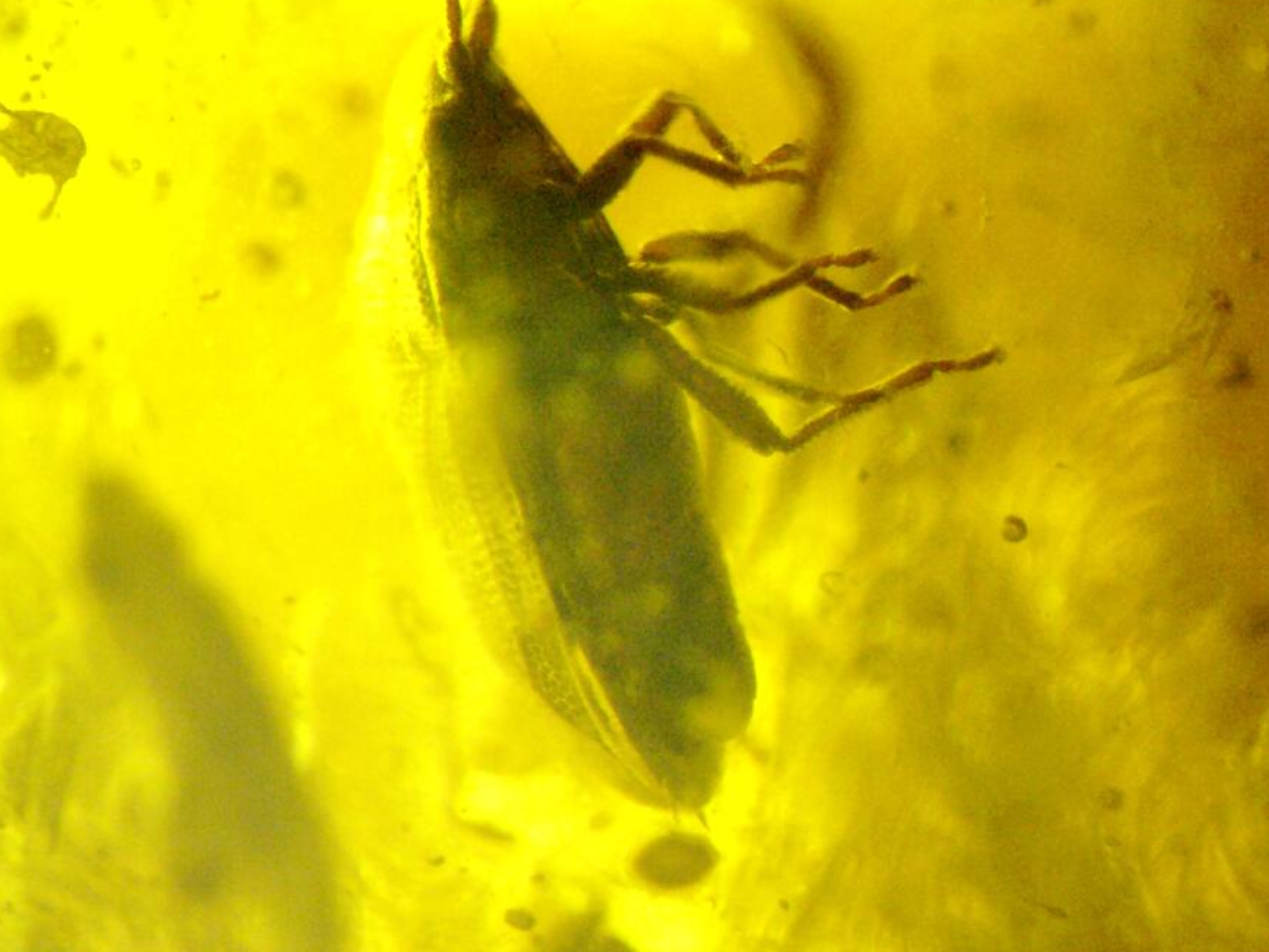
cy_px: 293
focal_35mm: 151
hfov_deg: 13.1
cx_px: 695
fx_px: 5536
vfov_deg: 9.8
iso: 400
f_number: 5
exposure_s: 1/40
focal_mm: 17.4
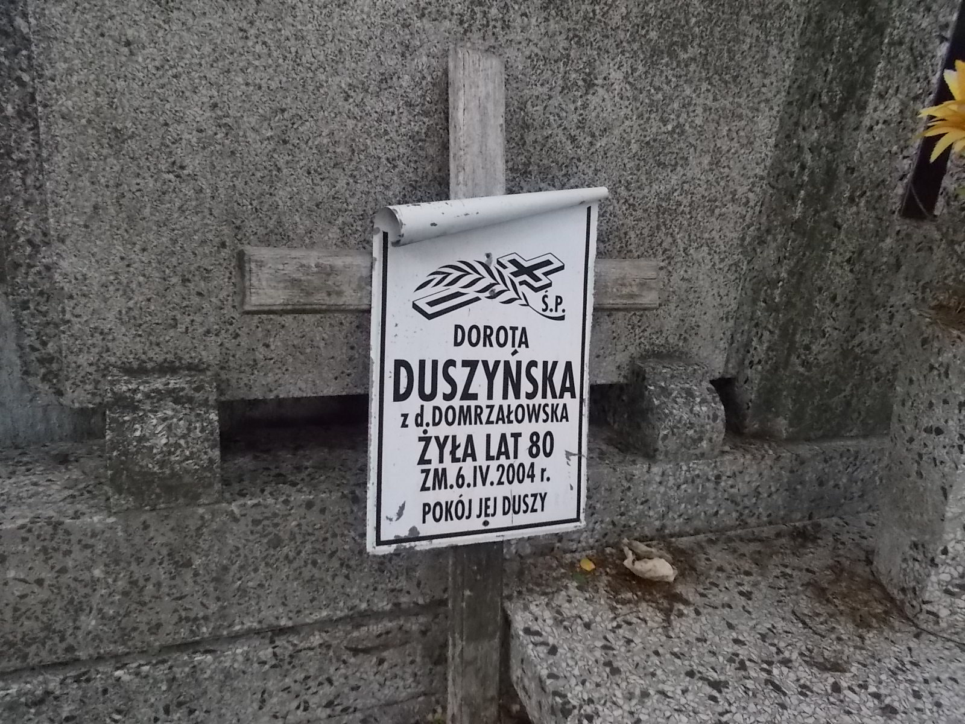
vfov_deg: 53.1
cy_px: 362
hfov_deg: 67.3
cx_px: 482
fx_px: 725
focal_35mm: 26
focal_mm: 4.6
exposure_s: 1/400
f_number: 3.2
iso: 400
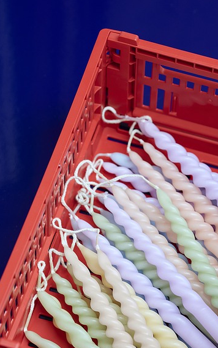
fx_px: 1254
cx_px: 165
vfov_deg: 15.7
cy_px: 263
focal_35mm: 132
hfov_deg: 9.9
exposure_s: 1/125
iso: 400
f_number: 5.6
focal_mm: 85
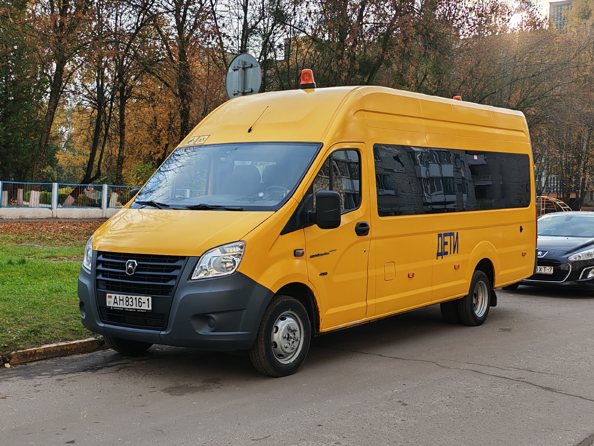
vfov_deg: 28.6
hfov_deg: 37.5
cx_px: 297
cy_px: 223
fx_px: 875
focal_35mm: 51
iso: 50
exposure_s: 1/270
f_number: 1.9
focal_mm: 6.12
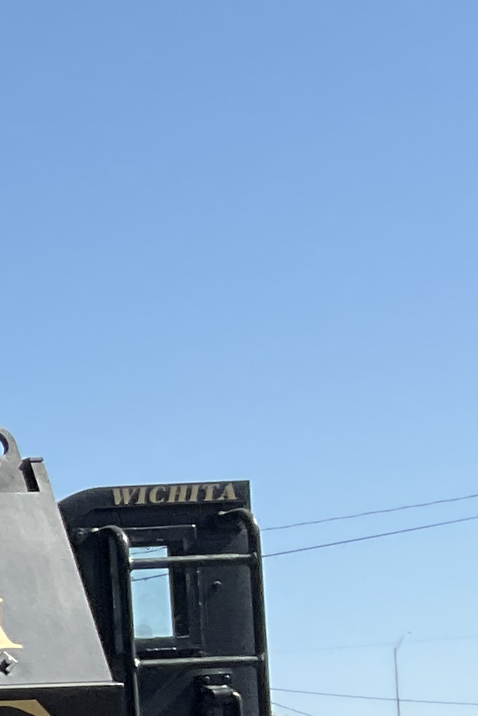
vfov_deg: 15.1
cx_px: -1011
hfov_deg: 8.6
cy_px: 901
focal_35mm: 130
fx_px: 2587
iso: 16
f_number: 1.8
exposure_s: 1/1221
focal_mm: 3
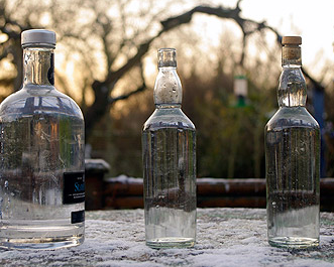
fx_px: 589
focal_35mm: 60
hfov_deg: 31.6
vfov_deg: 25.6
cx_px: 153
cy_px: 134
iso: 200
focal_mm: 35
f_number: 4.5
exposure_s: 1/60
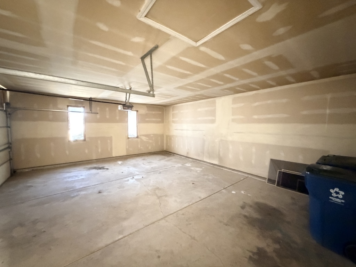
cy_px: 134
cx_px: 178
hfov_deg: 102.1
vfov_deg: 85.7
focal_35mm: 14
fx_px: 144
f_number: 2.2
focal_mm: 2.22
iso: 2500
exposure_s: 1/15
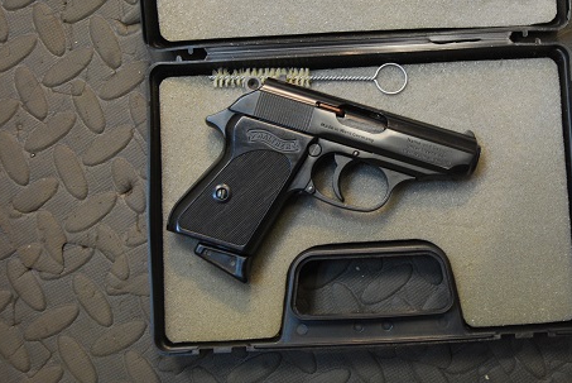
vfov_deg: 23.6
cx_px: 347
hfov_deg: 34.5
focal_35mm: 58
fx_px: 917
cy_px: 173
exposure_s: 1/30
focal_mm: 29
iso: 800
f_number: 4
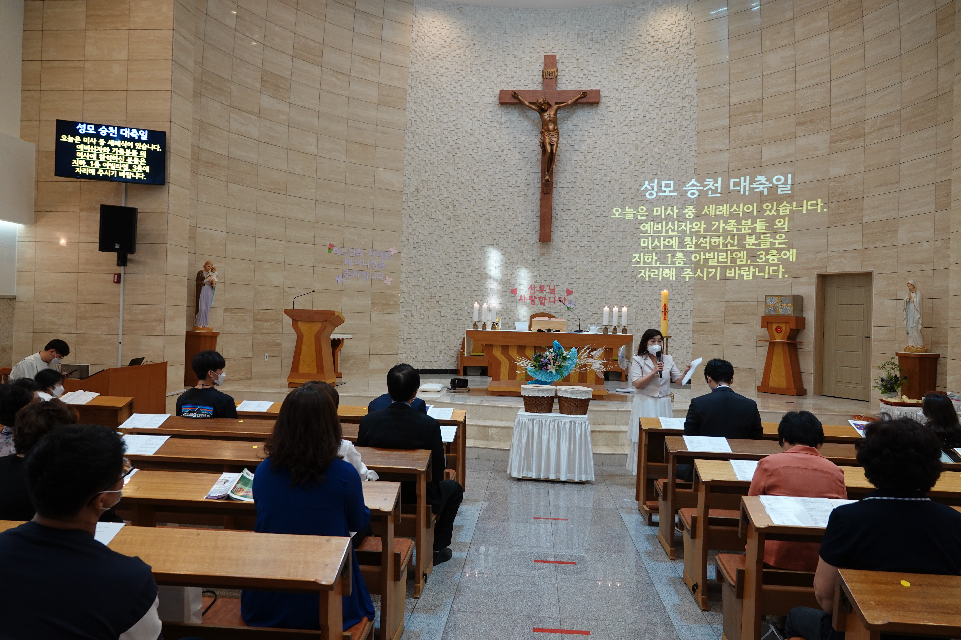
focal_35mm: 24
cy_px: 320
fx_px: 641
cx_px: 480
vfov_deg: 53.1
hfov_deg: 73.7
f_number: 2.5
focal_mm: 8.84
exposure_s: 1/30
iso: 160
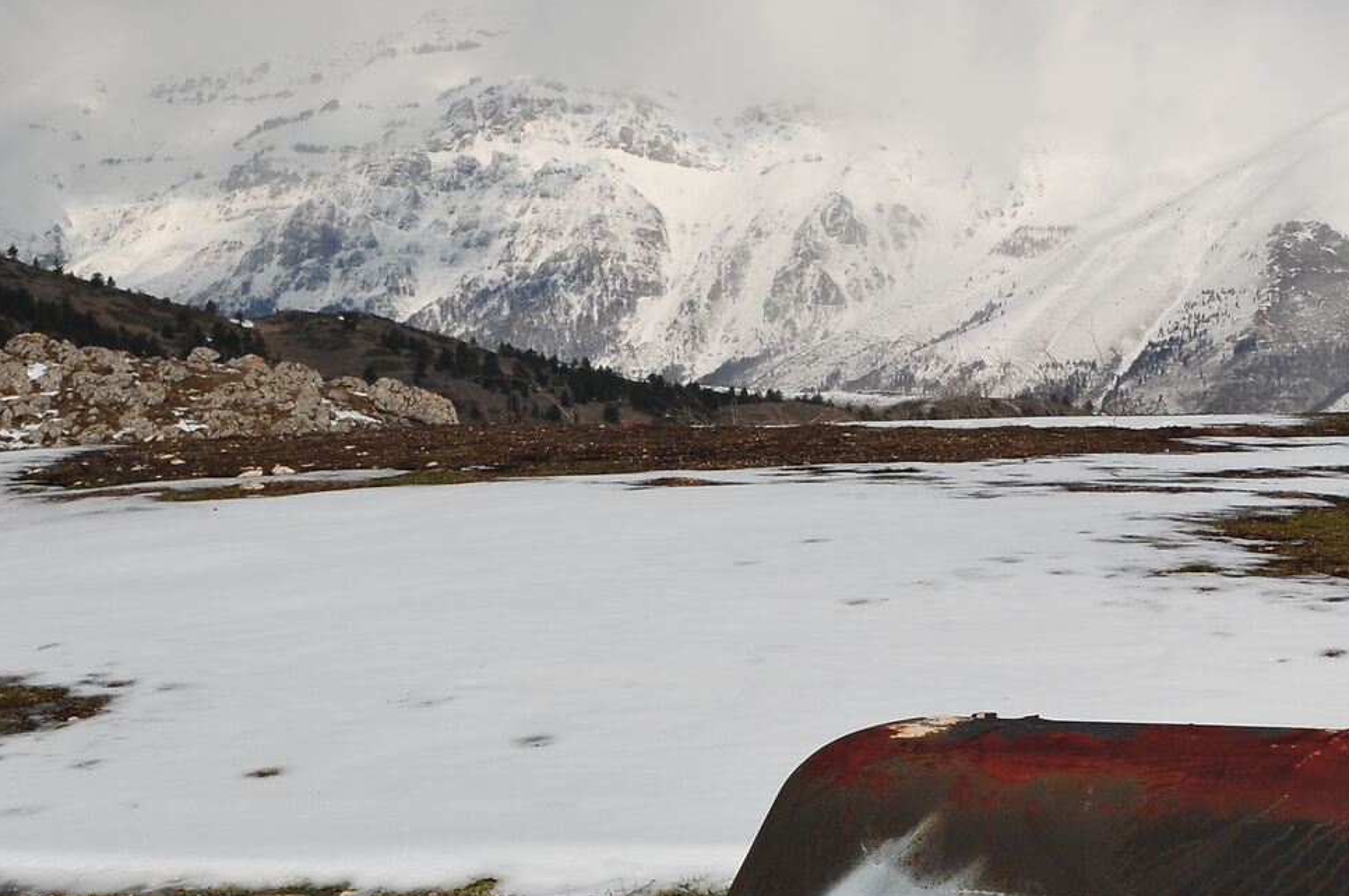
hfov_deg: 22.0
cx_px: 1515
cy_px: 775
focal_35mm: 87
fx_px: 3257
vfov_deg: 15.5
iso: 200
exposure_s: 1/640
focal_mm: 35
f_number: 13
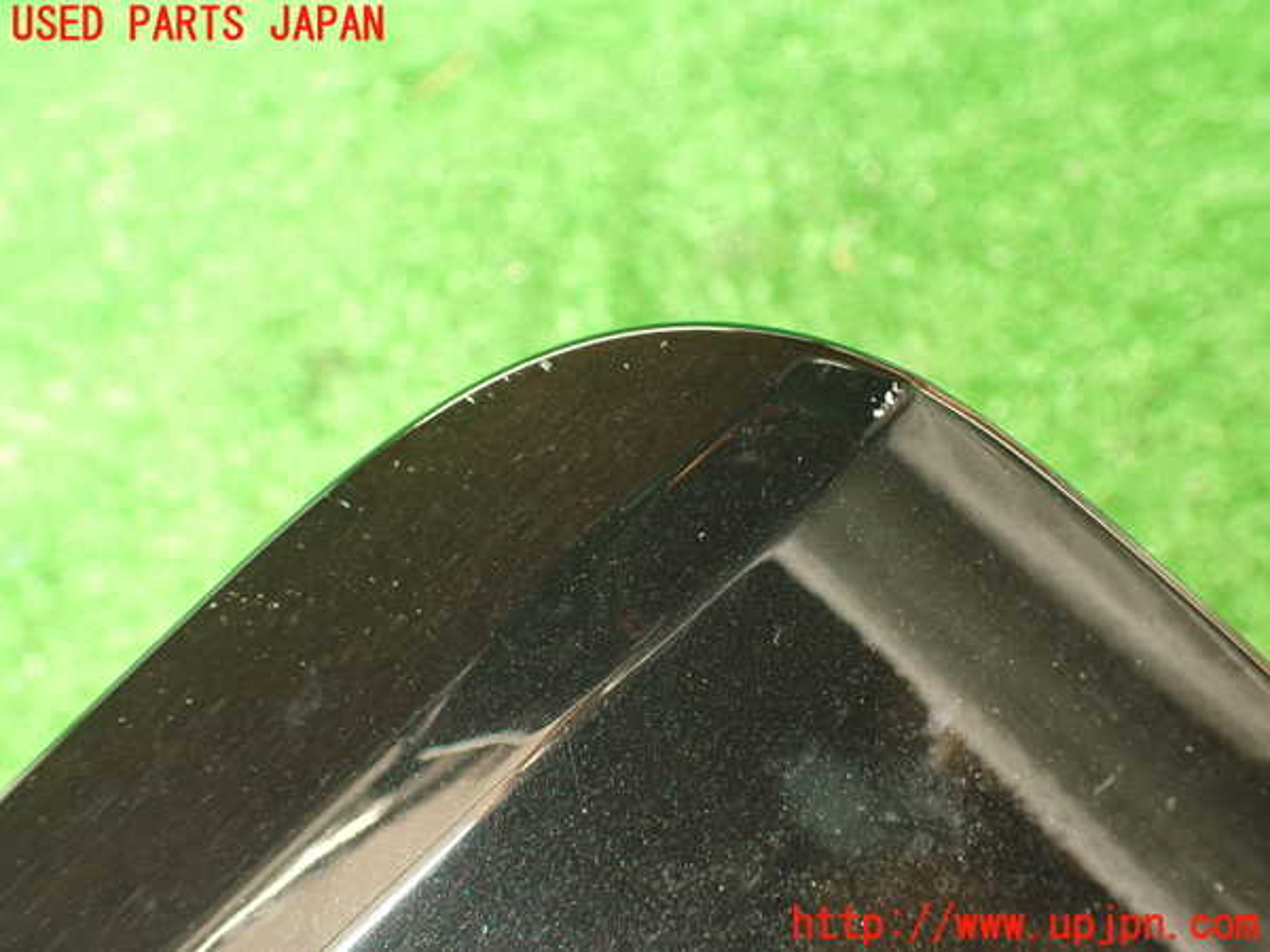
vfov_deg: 46.8
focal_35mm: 30
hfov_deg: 60.0
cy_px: 476
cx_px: 635
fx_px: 1101
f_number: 2.3
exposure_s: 1/30
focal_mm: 5.4
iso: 250
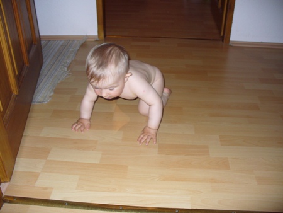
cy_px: 106
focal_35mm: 37
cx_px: 142
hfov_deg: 50.1
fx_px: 303
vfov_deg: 38.7
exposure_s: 1/30
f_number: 2.8
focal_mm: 6.1
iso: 100
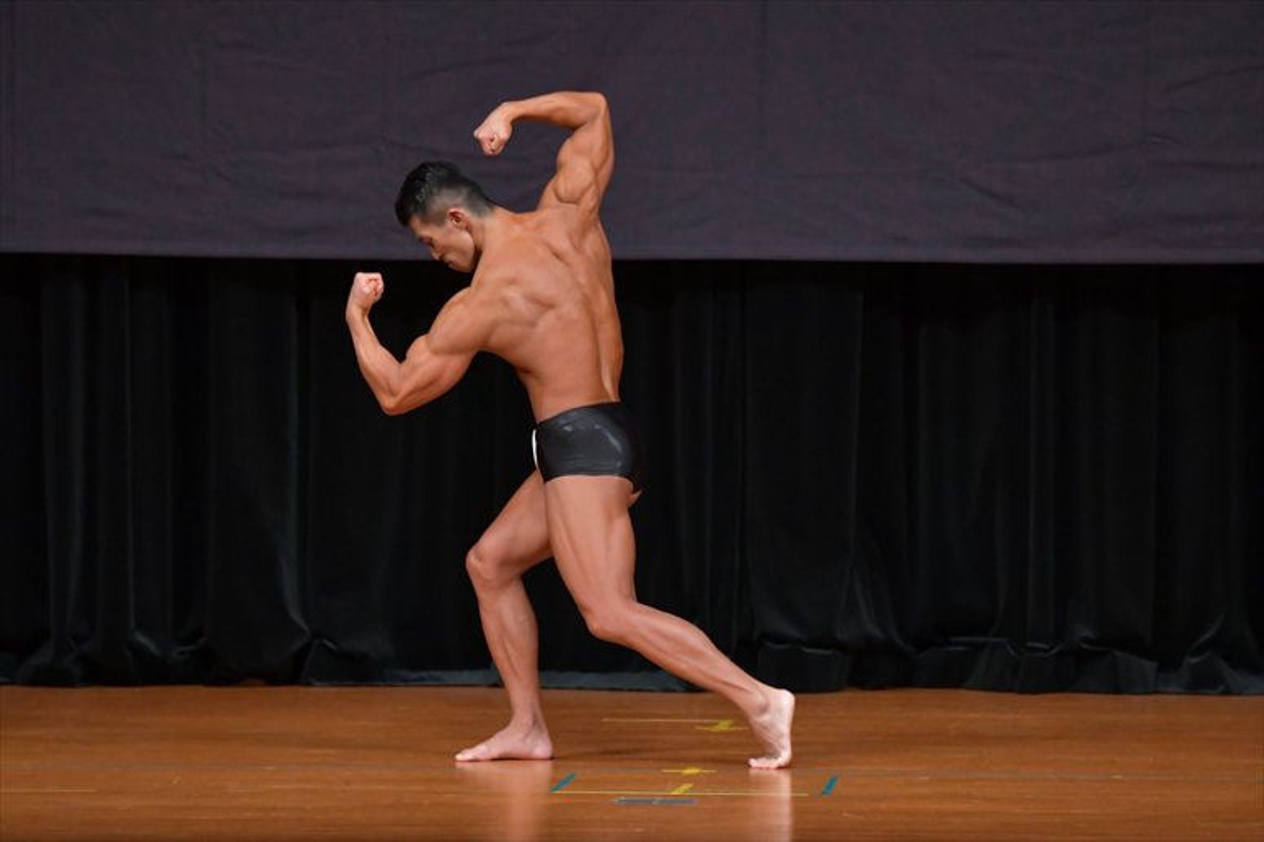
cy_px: 421
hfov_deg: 7.2
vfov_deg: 4.8
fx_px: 10002
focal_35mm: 285
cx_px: 632
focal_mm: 190
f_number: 5.6
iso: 4000
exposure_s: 1/400
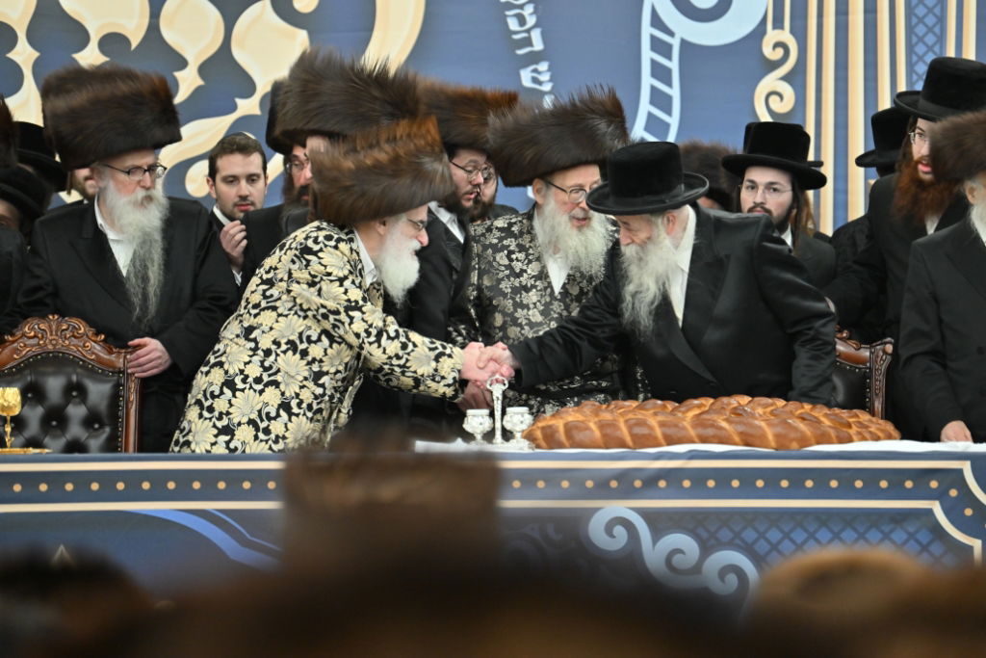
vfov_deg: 6.9
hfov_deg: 10.3
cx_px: 493
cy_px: 329
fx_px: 5478
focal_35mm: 200
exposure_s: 1/320
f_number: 2.8
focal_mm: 200
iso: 1250
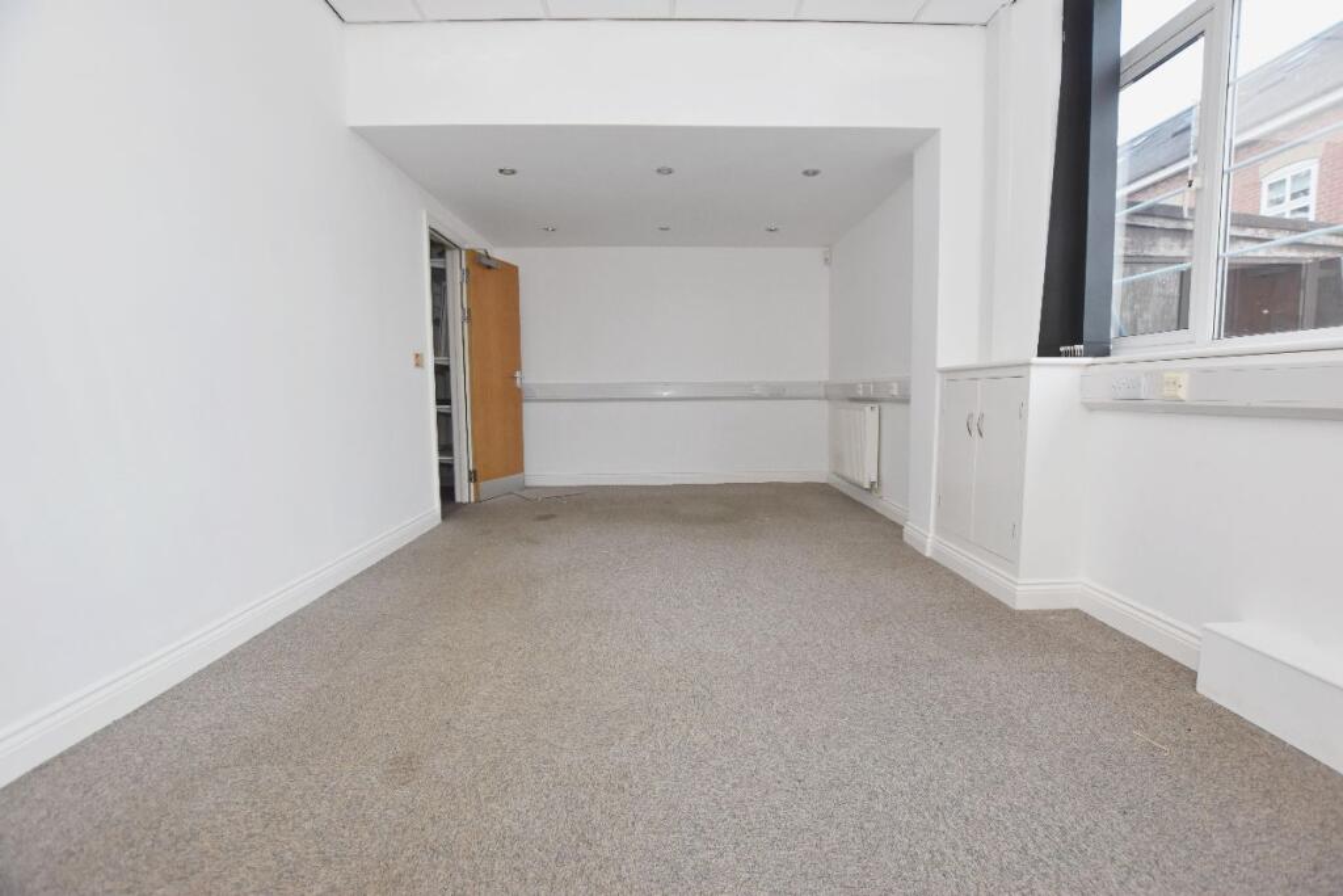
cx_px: 672
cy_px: 448
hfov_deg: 100.4
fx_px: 560
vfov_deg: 77.3
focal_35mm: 15
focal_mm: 10
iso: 800
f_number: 4.5
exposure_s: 1/160
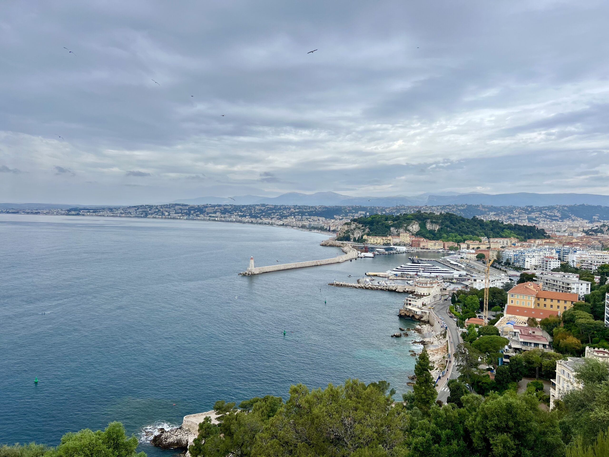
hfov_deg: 67.3
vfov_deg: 53.1
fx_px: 457
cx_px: 304
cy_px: 228
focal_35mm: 26
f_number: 1.5
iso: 50
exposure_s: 1/2252
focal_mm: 5.7
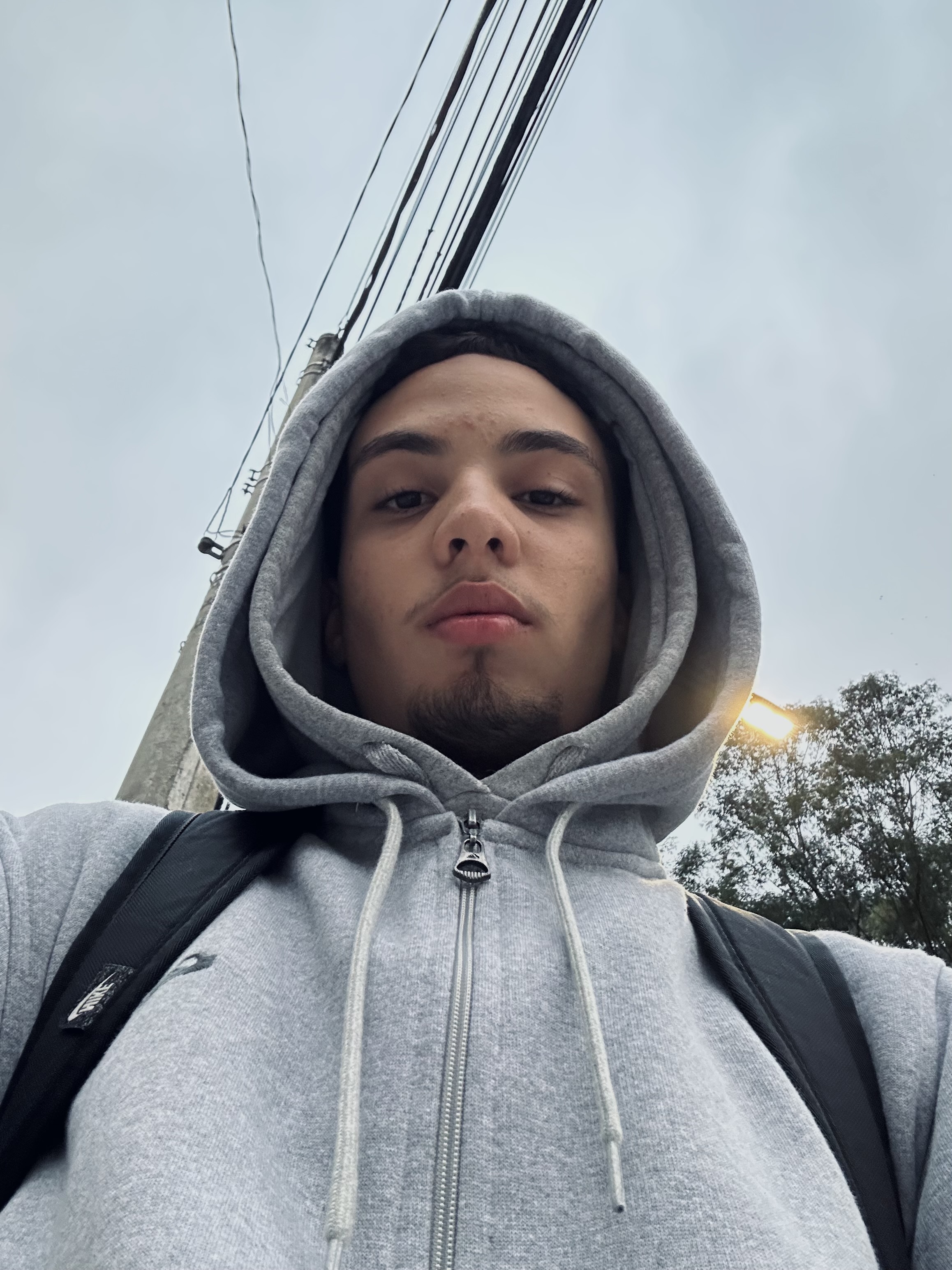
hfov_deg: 46.8
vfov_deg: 60.0
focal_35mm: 30
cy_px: 635
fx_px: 1100
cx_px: 476
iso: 250
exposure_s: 1/60
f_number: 1.9
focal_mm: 2.69
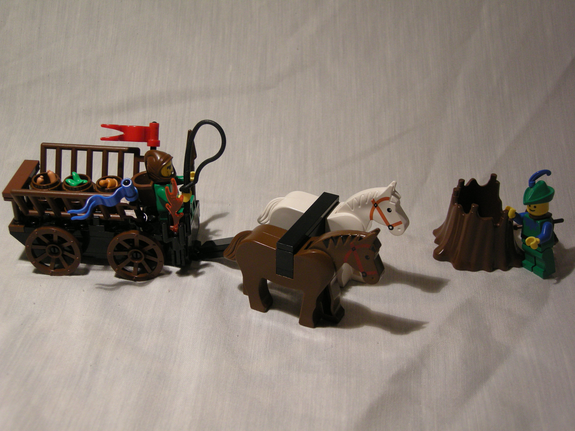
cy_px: 216
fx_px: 797
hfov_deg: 39.7
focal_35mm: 48
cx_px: 288
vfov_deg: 30.3
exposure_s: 1/55.2
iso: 198
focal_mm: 10.1
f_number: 3.1
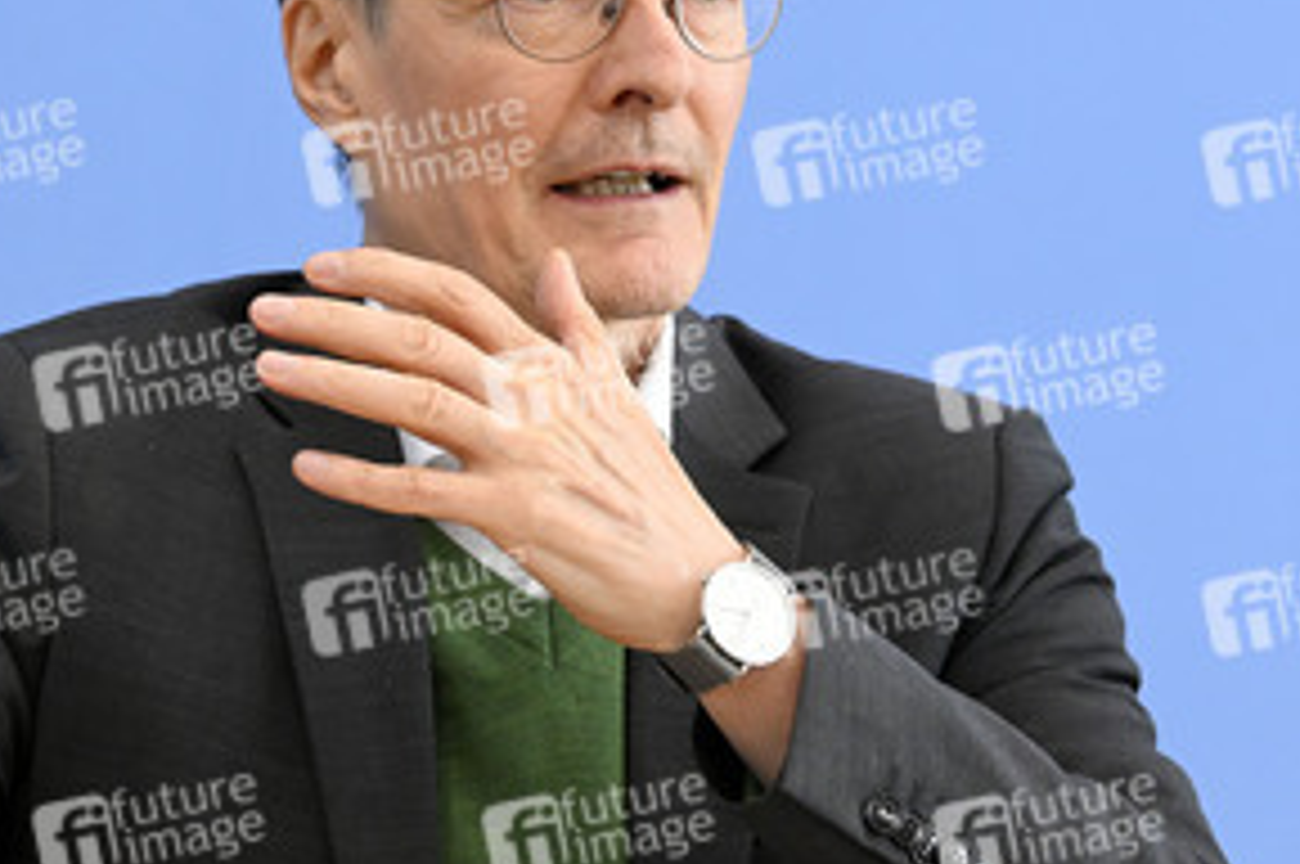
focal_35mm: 153
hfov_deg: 13.4
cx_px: 479
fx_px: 5519
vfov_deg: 8.9
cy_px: 266
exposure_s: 1/800
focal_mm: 98
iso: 4000
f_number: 5.6
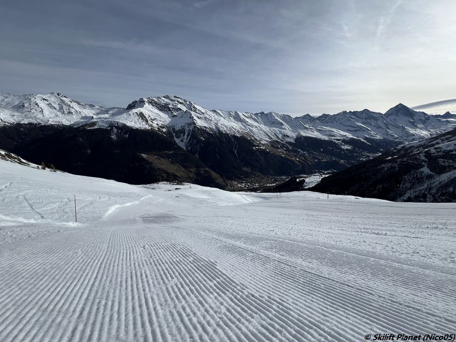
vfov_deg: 89.9
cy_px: 171
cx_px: 228
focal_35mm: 13
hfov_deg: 106.2
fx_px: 171
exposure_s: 1/4386
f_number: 1.8
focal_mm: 1.57
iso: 32
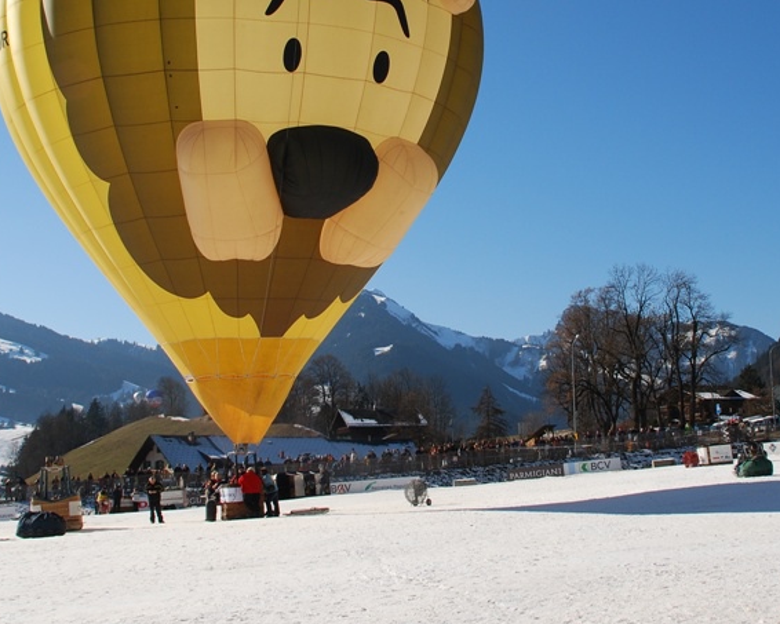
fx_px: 1224
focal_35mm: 53
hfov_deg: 35.3
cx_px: 448
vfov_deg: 28.5
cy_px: 215
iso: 160
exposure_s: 1/250
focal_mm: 22
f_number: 10
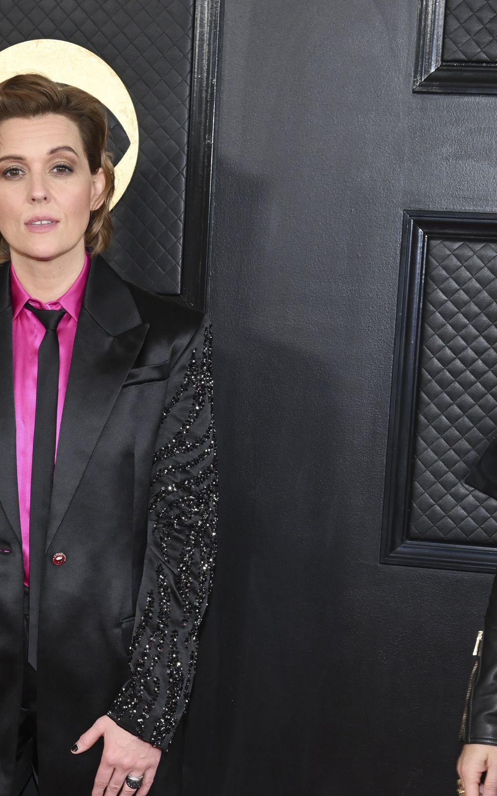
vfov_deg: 26.5
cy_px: 678
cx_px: 51
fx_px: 1647
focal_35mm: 76
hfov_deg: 16.9
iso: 1000
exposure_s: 1/125
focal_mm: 43
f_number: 5.6
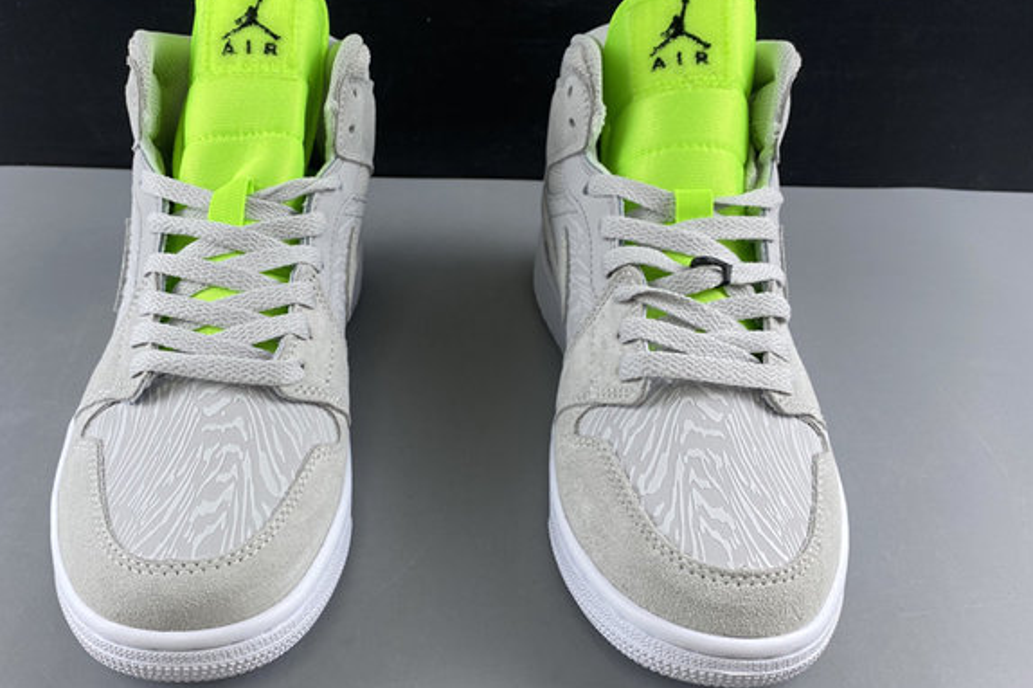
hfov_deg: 57.0
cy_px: 388
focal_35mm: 33
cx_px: 443
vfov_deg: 39.9
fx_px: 946
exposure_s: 1/100
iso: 40
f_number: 1.8
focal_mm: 4.25
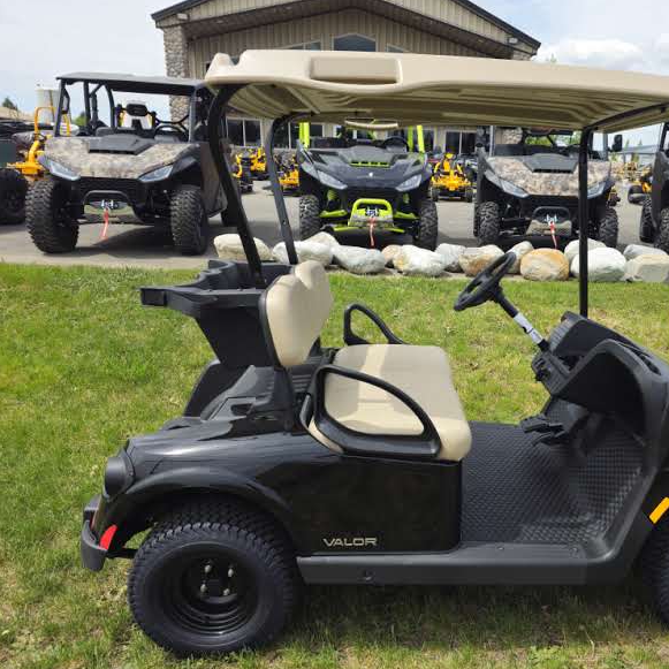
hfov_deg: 56.2
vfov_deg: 57.3
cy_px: 342
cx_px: 440
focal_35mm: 28
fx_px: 612
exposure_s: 1/428
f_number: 1.7
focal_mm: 6.3
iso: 10
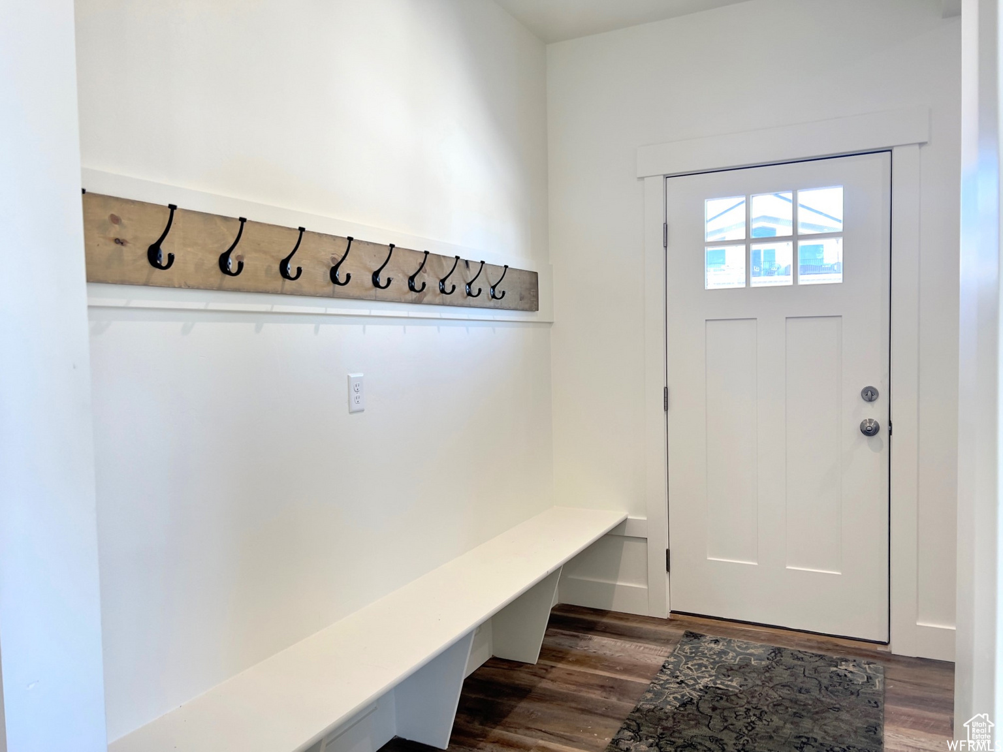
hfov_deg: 67.3
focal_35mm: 26
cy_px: 376
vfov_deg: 53.1
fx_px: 753
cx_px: 502
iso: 100
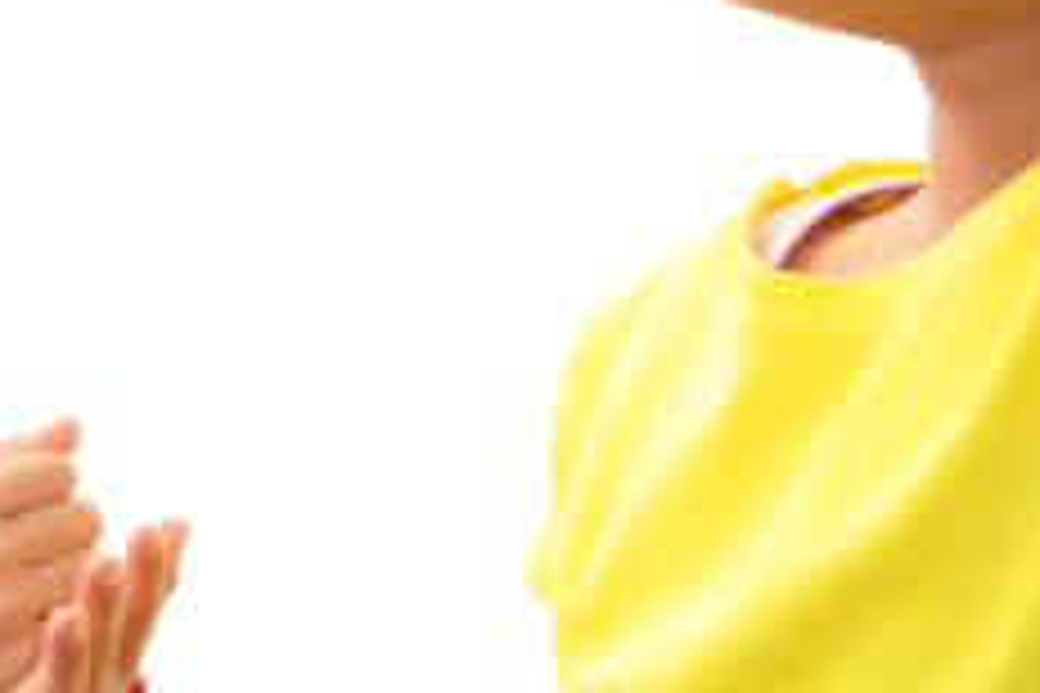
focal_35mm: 155
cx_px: -522
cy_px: -110
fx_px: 4477
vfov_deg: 8.8
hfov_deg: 12.6
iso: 100
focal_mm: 35
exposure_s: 1/60
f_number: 4
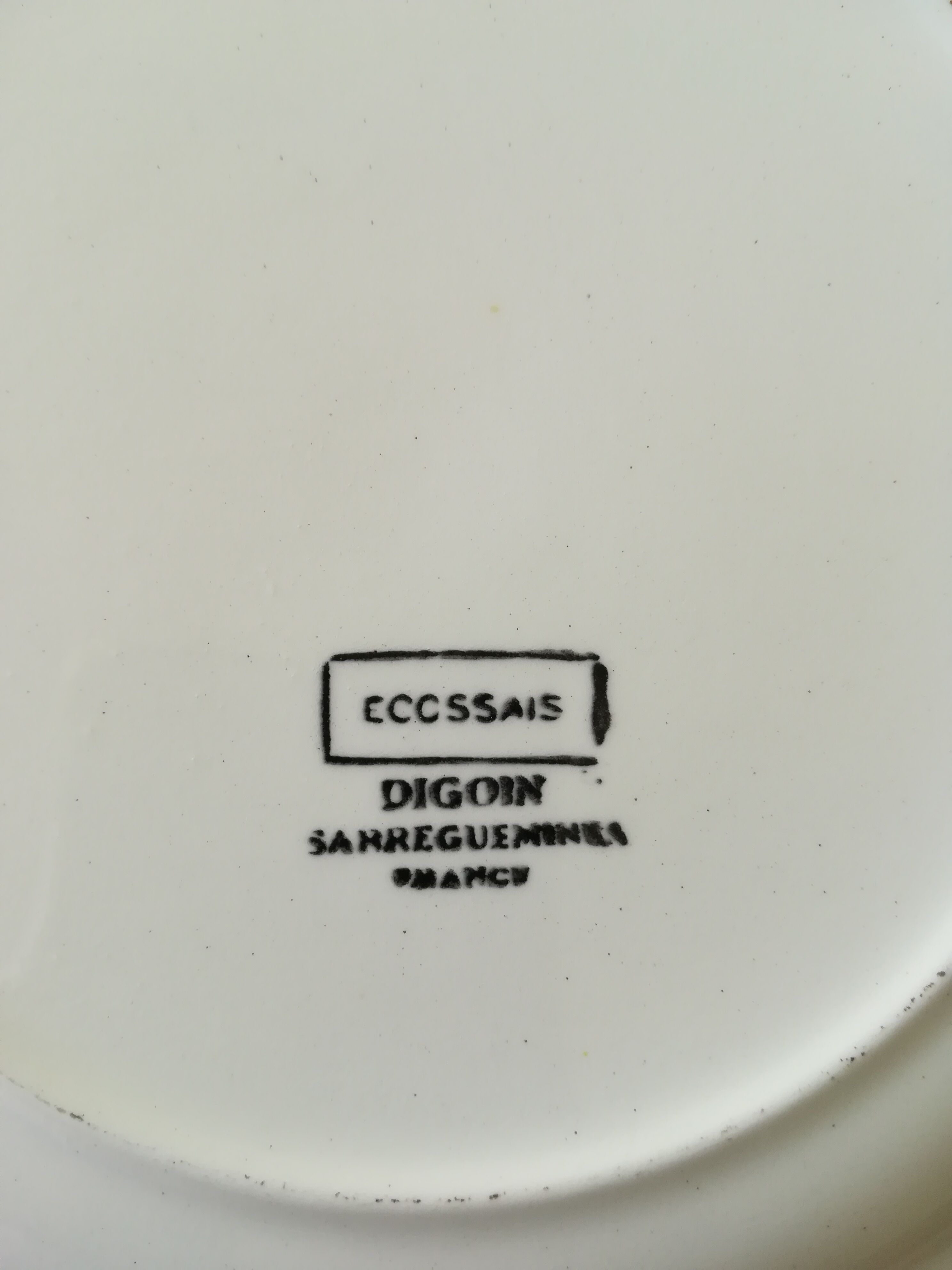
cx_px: 476
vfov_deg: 67.3
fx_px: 953
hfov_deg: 53.1
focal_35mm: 26
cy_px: 635
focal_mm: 3.83
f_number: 2.2
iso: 160
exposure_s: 1/33.3
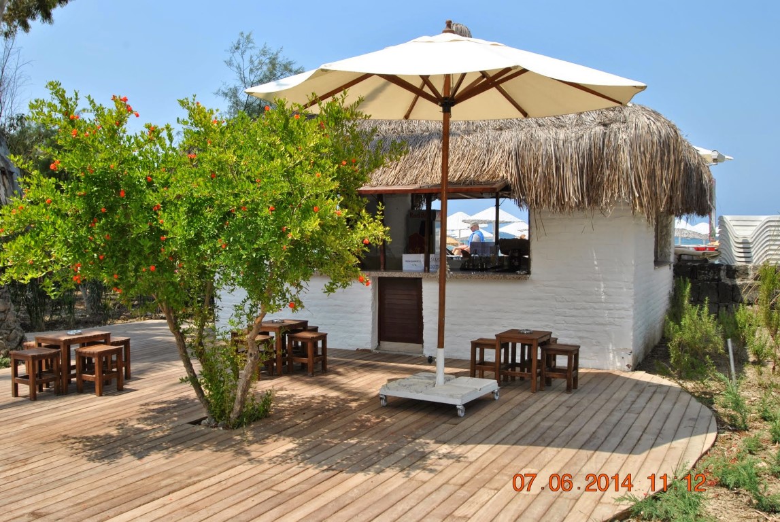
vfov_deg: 37.0
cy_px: 261
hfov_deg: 53.1
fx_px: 781
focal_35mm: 36
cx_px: 390
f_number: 9
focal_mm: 24
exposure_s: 1/200
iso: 100
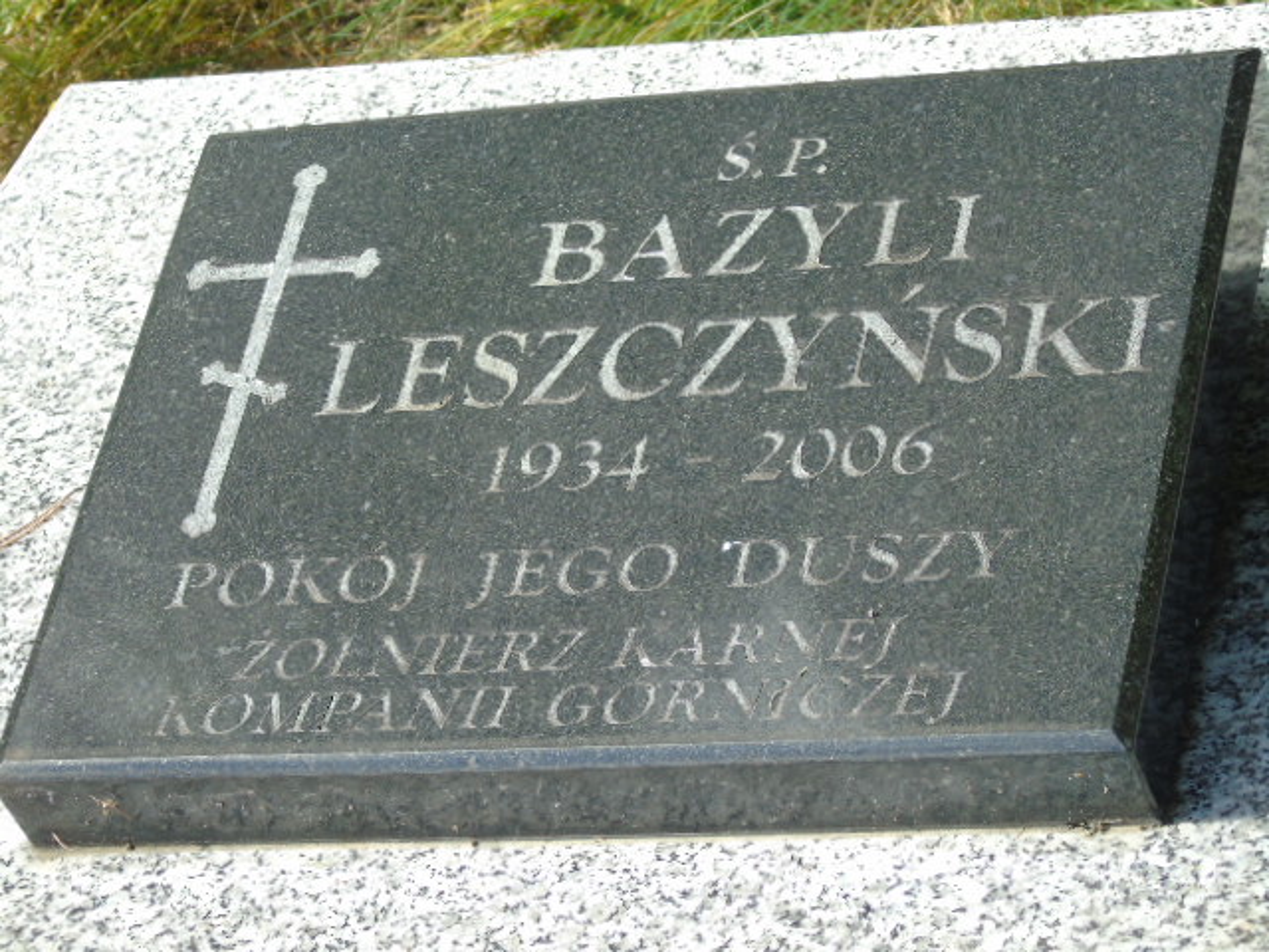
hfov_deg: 13.9
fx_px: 5206
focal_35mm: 142
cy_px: 476
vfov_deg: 10.4
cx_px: 634
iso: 80
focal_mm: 25
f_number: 4.7
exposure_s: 1/200
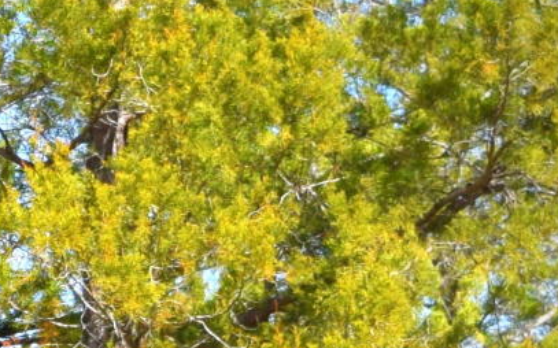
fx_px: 5822
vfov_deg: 3.4
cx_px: -1065
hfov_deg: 5.2
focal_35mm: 383
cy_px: 511
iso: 200
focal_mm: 34
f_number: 10
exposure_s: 1/400
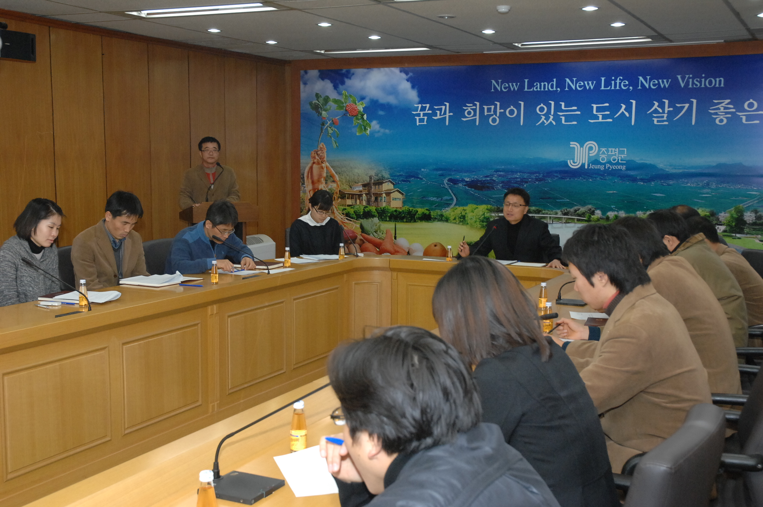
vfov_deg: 30.8
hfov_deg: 45.0
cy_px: 254
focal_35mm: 44
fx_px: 921
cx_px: 382
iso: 800
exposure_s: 1/60
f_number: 6.7
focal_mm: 29
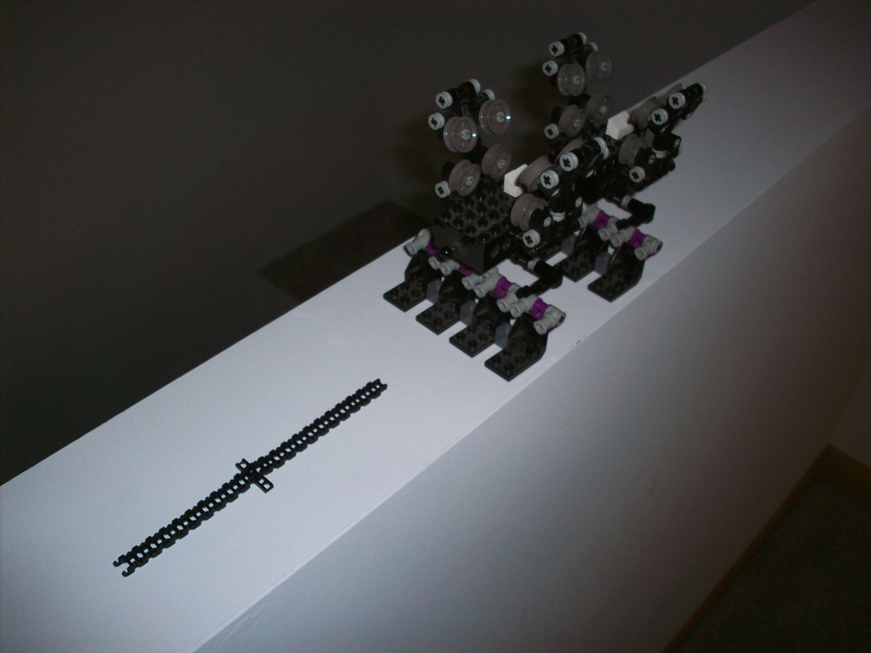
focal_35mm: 37
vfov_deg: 38.7
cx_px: 436
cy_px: 326
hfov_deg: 50.1
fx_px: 931
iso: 80
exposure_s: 1/64
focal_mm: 6.2
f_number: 2.8
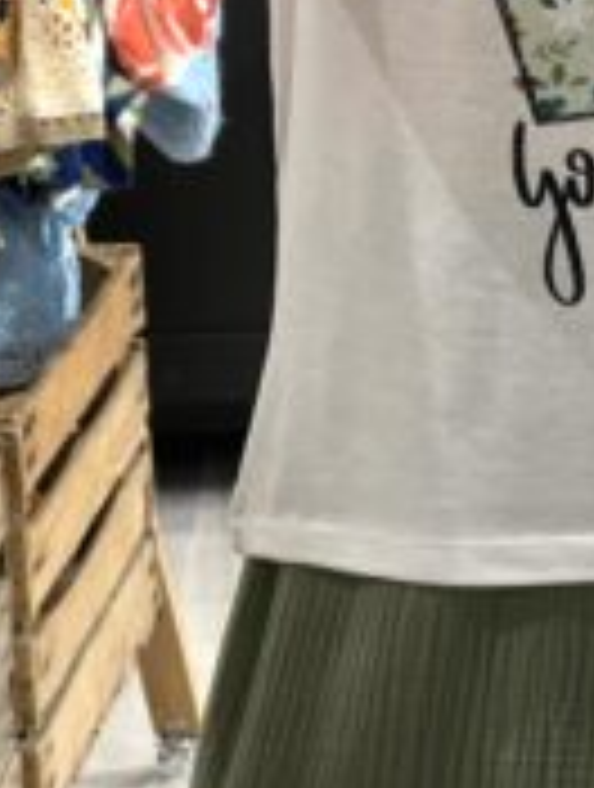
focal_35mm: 146
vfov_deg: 13.4
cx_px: 612
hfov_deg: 10.1
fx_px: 3328
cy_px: 45
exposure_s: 1/50
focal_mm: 7.5
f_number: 2.2
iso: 200
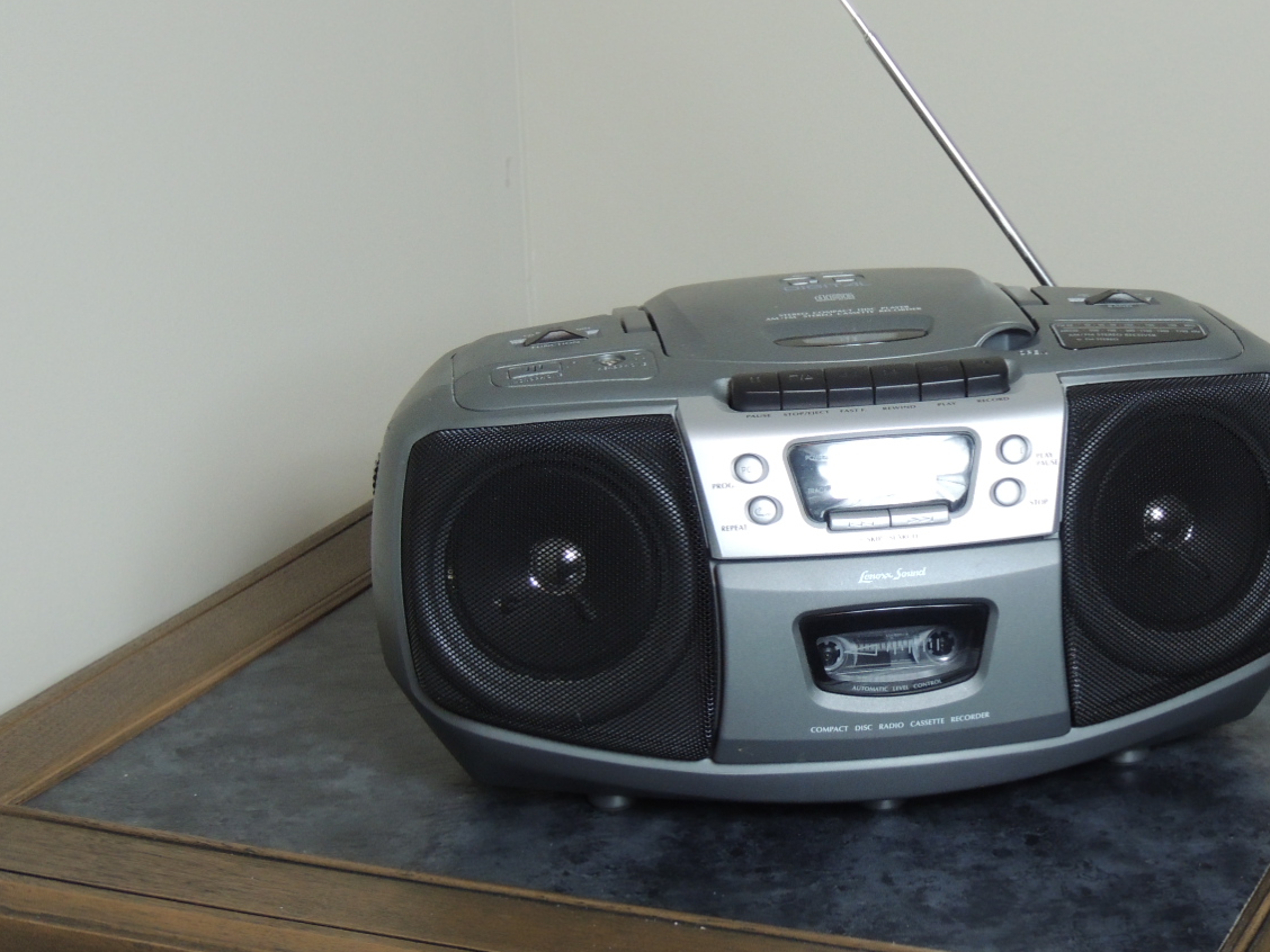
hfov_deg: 24.9
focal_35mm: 78
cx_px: 840
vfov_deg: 18.9
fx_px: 2862
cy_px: 437
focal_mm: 9.8
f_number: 3.7
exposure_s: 1/40
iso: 400
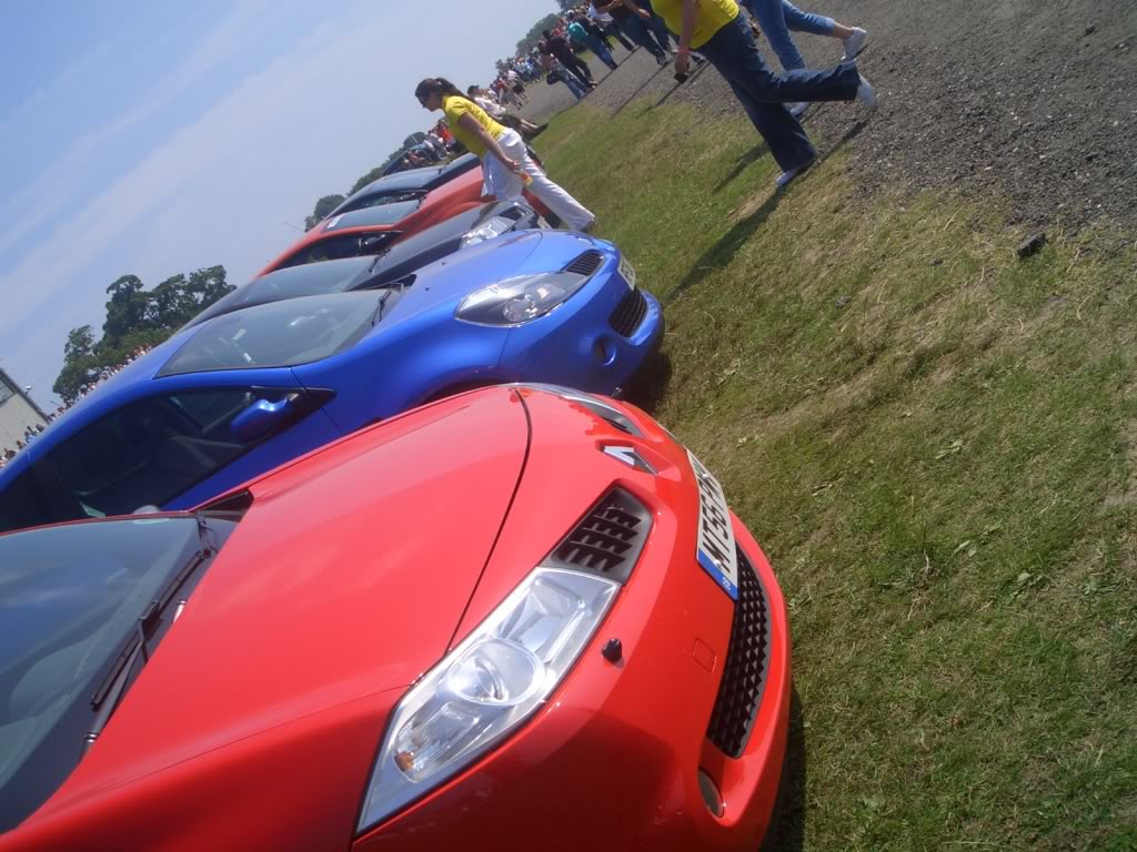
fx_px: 1182
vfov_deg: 39.7
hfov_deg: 51.4
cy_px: 426
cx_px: 568
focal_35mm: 36
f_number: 4
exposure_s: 1/640
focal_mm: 4.8
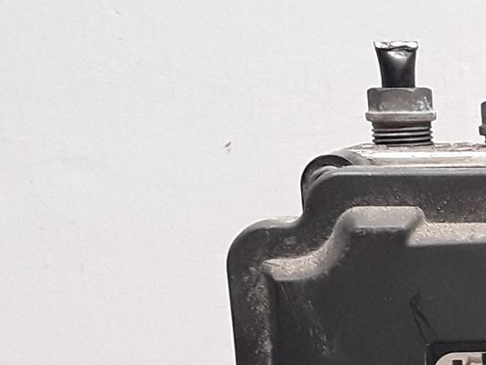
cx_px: 685
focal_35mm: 107
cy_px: 448
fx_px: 1502
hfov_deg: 17.0
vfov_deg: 13.4
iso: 80
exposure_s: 1/50
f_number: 1.9
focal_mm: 2.91
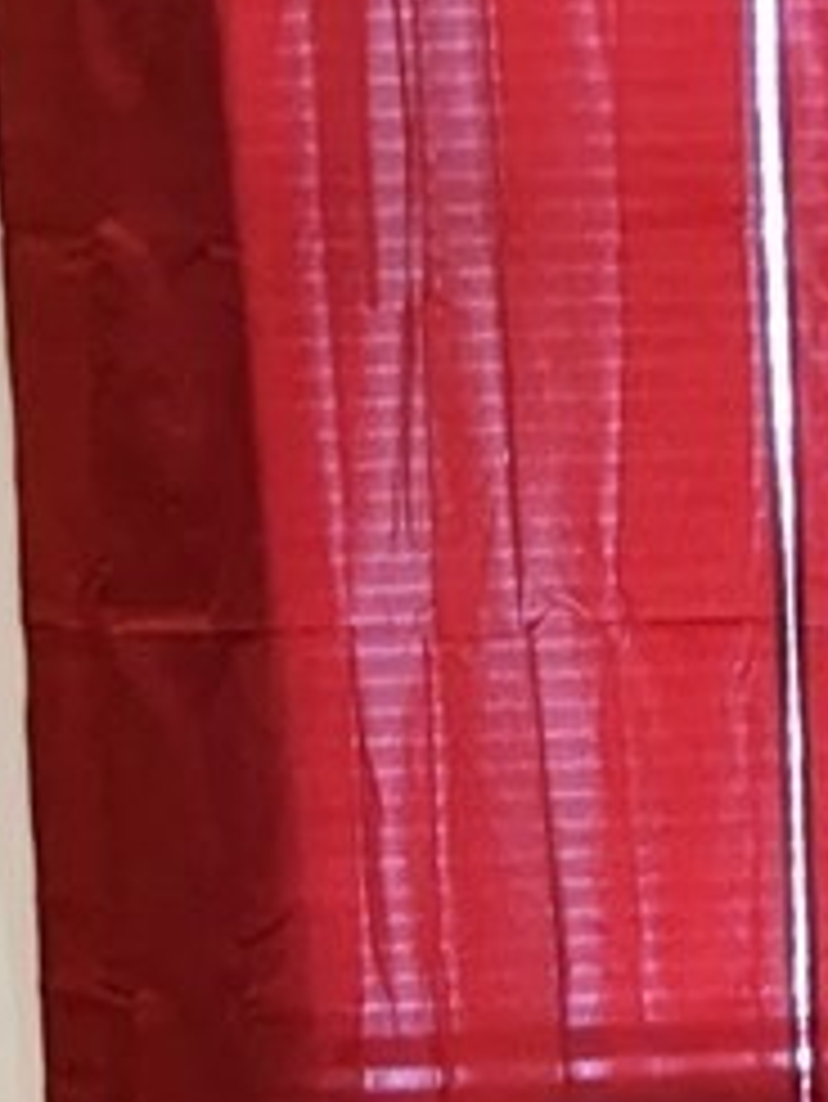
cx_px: 976
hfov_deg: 8.7
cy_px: 2137
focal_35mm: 169
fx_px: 5385
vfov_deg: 10.8
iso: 244
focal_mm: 4.38
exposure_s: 1/120
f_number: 1.73
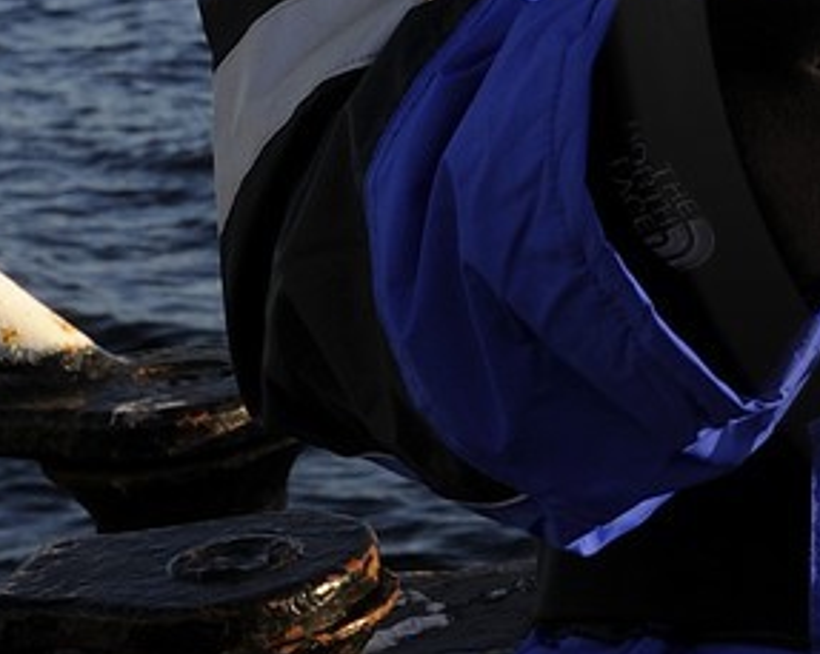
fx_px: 4315
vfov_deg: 8.6
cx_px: 1489
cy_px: -91
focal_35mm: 178
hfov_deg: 10.2
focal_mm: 34
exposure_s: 1/250
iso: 200
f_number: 9
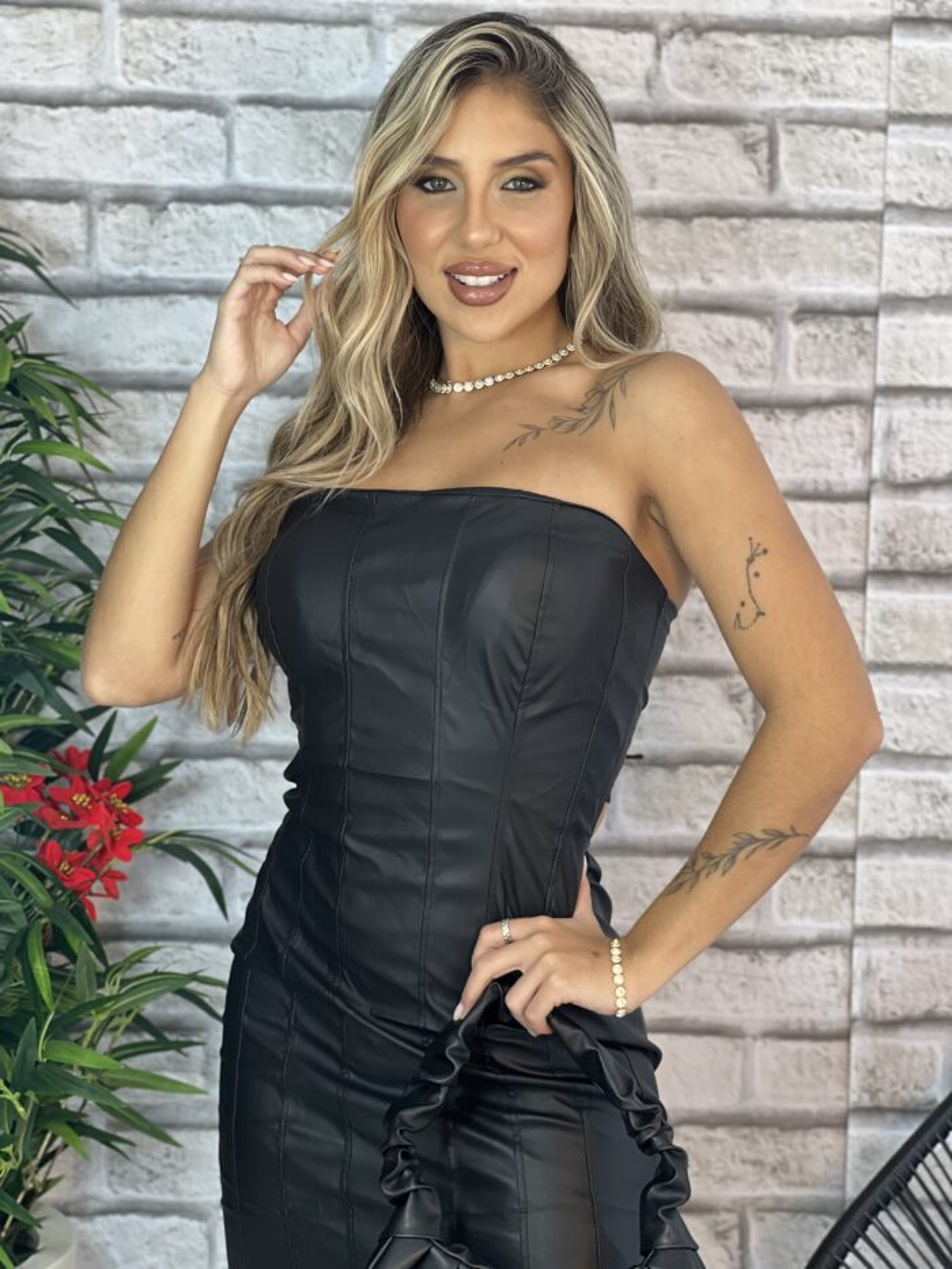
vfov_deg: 25.3
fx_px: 2823
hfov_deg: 19.1
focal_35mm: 77
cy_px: 634
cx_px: 476
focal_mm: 9
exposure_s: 1/120
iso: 100
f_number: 2.8
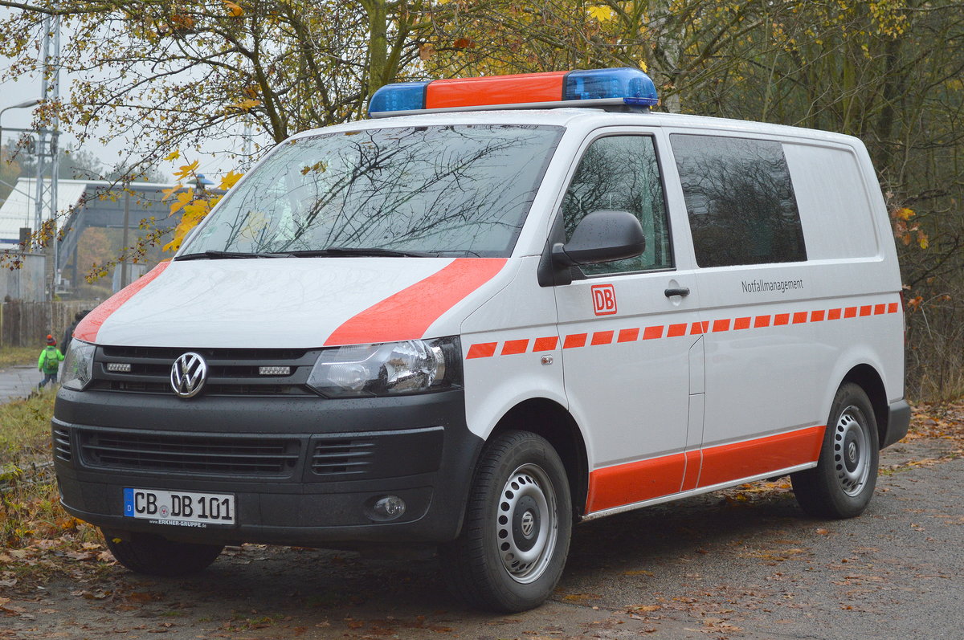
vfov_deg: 18.9
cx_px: 482
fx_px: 1926
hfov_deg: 28.1
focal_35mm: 72
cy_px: 320
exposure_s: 1/640
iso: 400
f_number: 5.6
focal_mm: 48
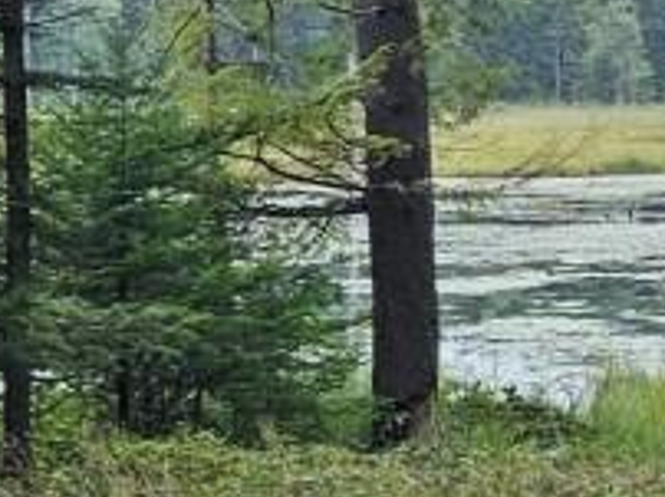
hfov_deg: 11.9
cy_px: 145
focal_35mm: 164
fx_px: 3147
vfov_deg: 9.0
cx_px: 688
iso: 40
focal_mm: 5.4
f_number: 1.8
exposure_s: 1/180
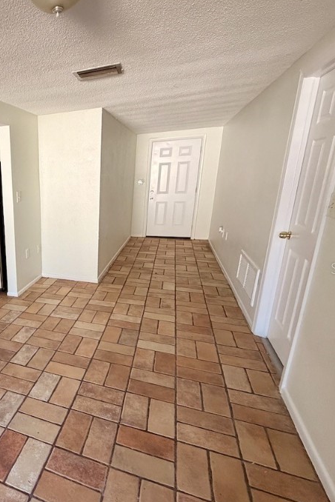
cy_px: 268
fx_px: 307
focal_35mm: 22
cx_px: 21
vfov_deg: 78.5
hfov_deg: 49.6
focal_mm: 2.22
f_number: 2.2
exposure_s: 1/95
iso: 320
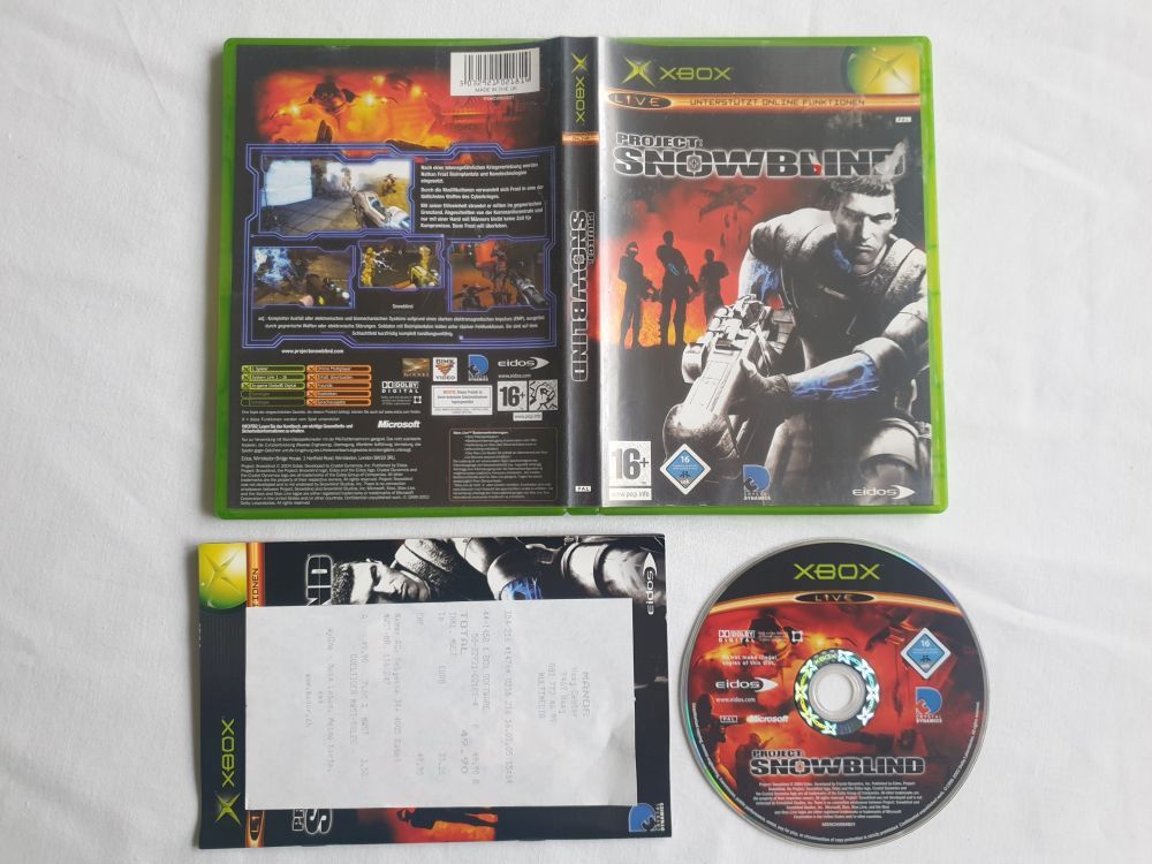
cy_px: 432
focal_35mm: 26
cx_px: 576
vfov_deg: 53.1
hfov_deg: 67.3
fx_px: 865
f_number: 1.5
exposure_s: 1/50
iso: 125
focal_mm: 4.3
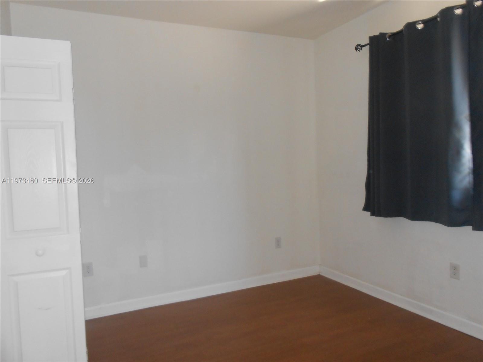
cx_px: 242
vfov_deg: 53.1
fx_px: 363
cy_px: 181
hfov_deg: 67.3
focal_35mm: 26
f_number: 3.5
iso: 250
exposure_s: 1/25
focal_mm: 4.6
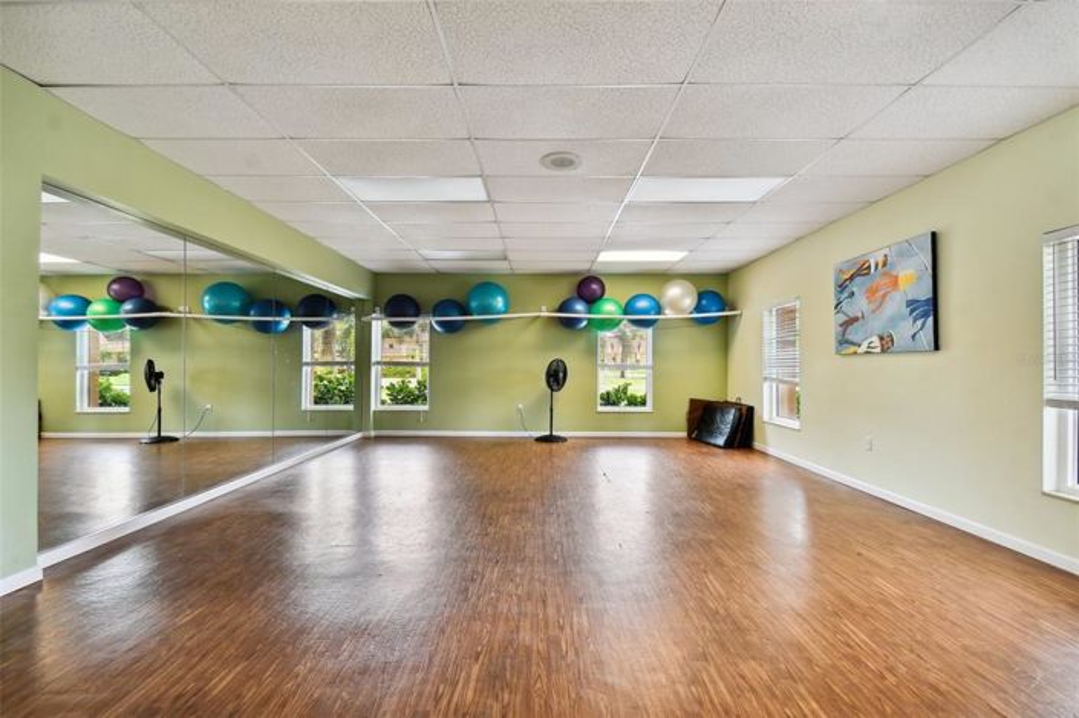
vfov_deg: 77.2
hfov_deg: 100.4
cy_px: 359
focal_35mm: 15
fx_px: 449
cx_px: 540
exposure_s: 1/20
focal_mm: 10
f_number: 7.1
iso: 100
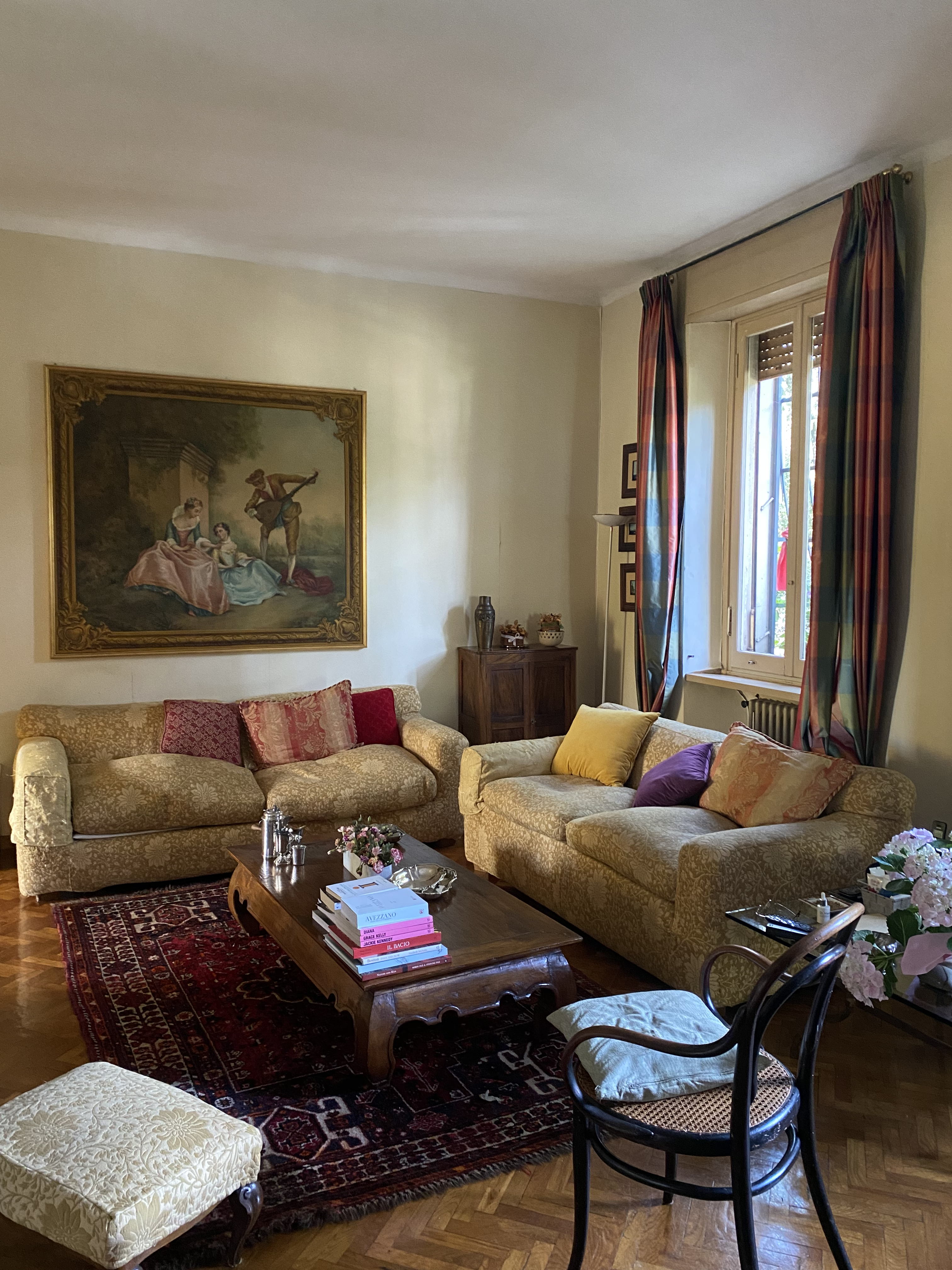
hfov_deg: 53.1
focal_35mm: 26
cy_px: 635
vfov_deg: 67.3
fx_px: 953
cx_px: 476
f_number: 1.8
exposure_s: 1/36
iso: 640
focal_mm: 4.25
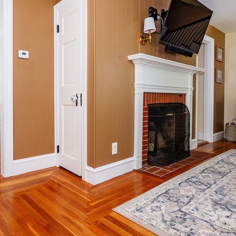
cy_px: 102
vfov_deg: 62.7
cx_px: 79
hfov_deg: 61.4
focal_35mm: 25
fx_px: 193
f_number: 7.1
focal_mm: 16
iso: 100
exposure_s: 1/5
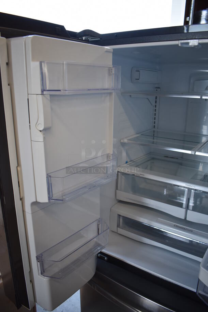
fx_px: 234
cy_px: 156
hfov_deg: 48.0
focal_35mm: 27
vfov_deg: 67.3
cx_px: 104
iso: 720
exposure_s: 1/250
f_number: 3.5
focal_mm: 18
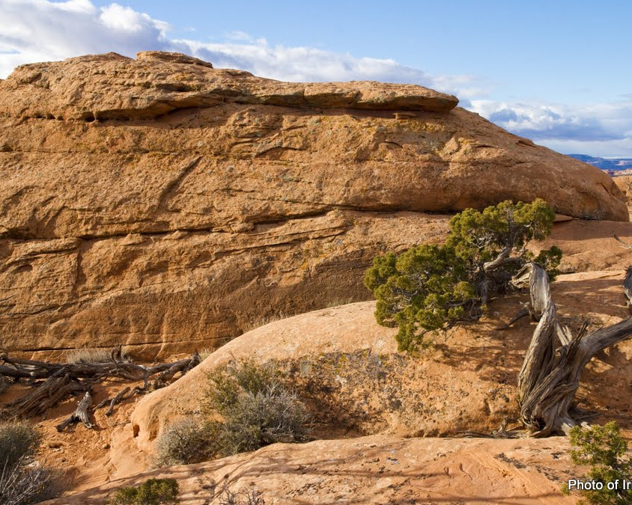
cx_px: 376
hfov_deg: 44.6
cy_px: 252
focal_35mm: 41
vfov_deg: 36.5
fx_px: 767
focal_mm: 24
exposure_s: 1/250
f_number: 9
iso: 200
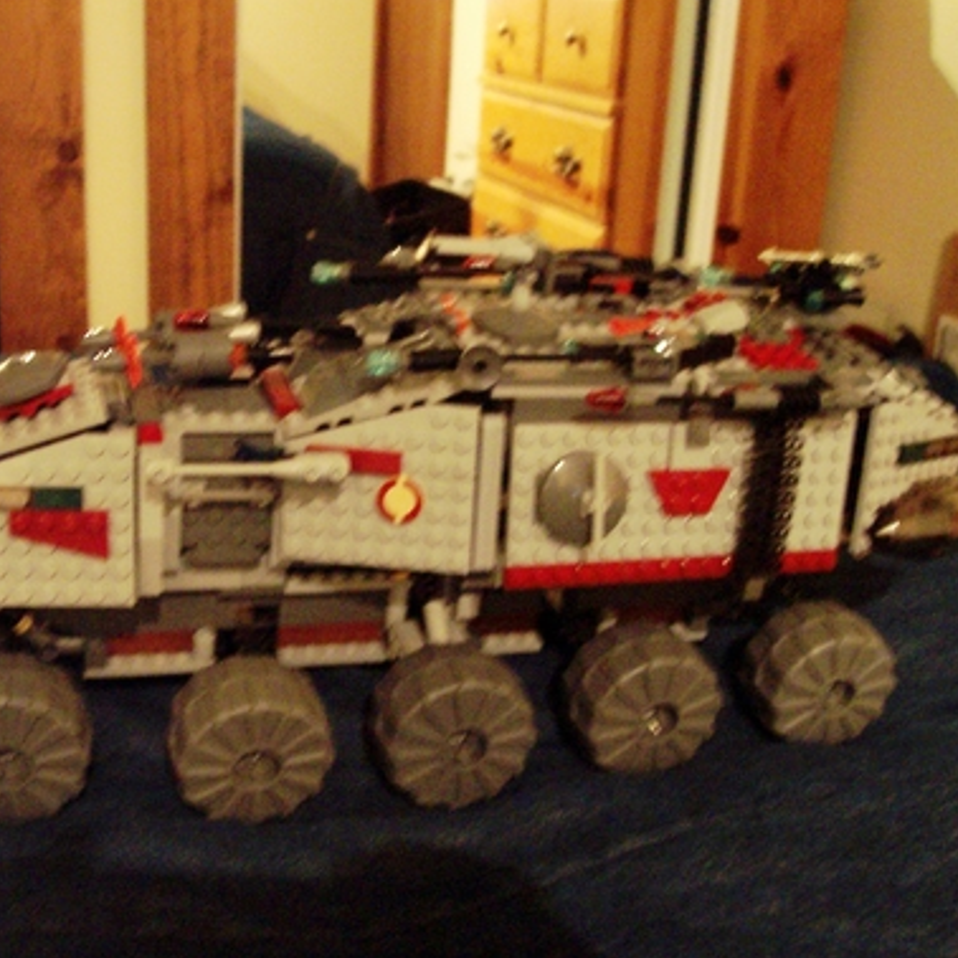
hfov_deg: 38.1
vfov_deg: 38.3
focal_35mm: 44
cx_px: 360
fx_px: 1378
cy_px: 478
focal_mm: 5.6
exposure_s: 1/8
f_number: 2.8
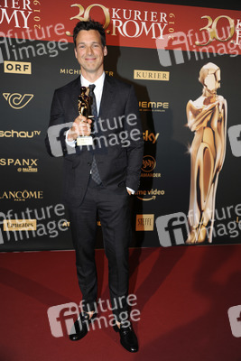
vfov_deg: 53.1
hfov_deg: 36.9
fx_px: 361
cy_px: 180
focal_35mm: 36
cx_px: 120
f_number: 4
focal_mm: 36
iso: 800
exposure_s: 1/250
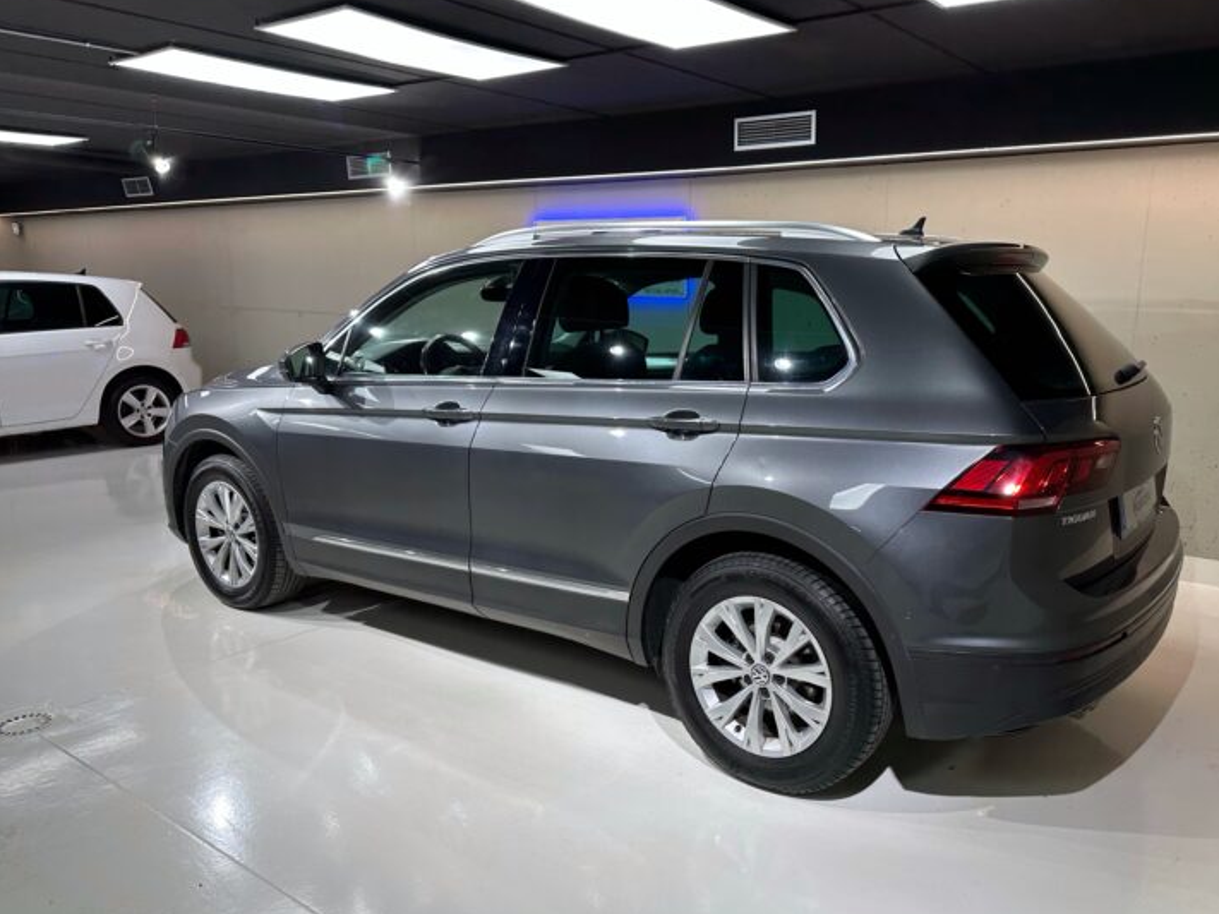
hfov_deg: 65.1
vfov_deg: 51.3
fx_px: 951
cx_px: 682
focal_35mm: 27
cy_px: 489
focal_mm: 6.86
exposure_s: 1/100
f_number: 1.78
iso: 80
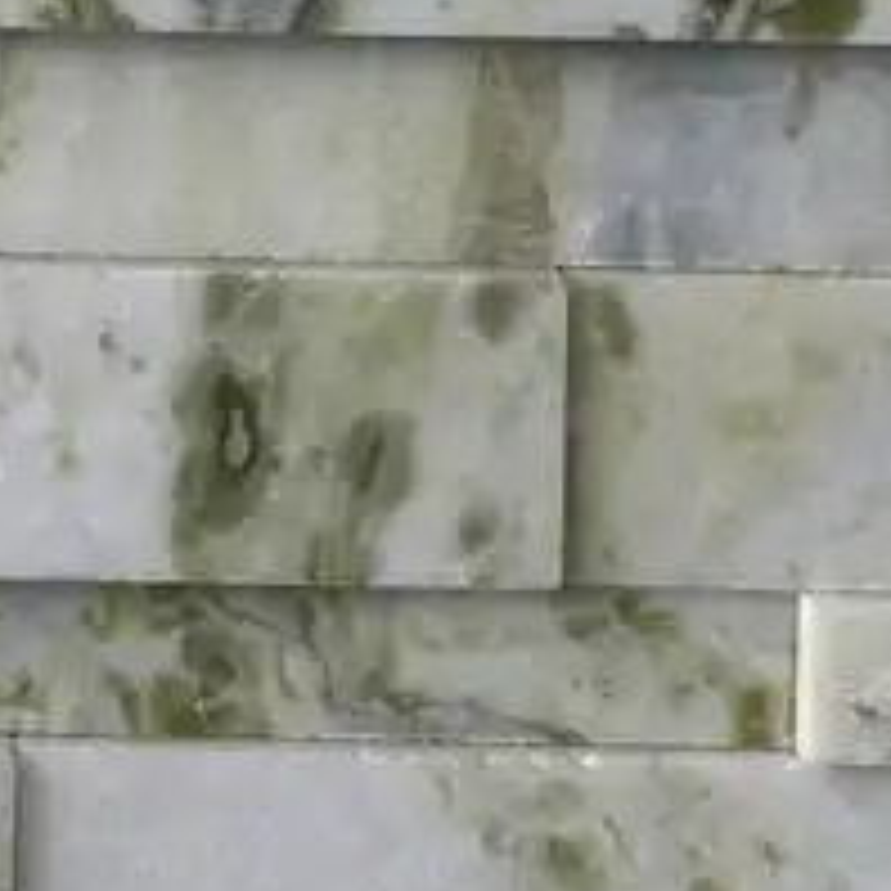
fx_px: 5417
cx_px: -81
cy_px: -364
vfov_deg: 9.2
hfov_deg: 9.3
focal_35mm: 186
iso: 32
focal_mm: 5.96
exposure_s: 1/50
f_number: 1.6
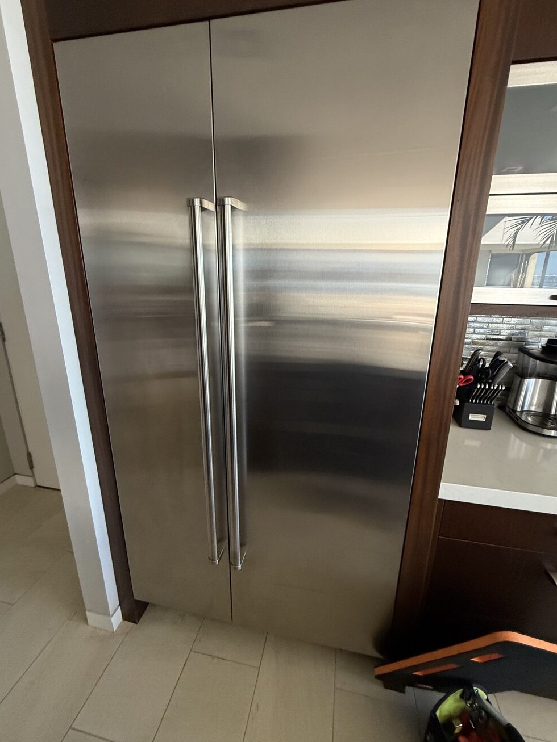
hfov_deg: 81.7
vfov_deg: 98.1
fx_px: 322
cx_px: 283
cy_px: 358
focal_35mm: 15
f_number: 2.2
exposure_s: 1/67
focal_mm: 2.22
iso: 320
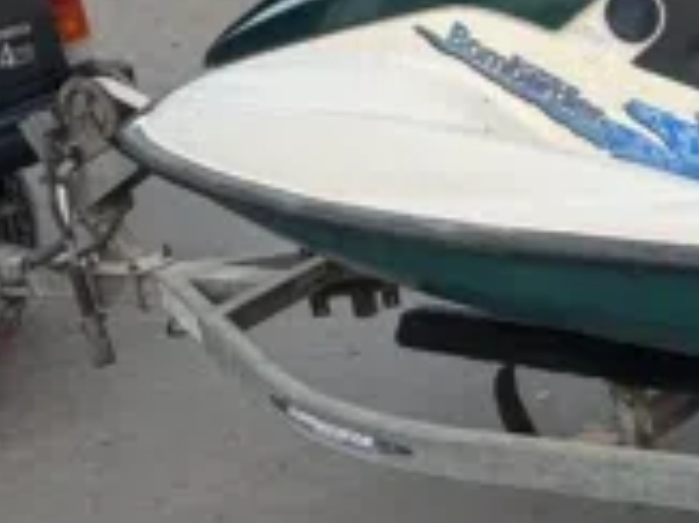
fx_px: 1110
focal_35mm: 55
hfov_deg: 26.3
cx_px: 1029
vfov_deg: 26.3
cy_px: 154
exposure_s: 1/325
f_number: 2.2
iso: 40
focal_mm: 2.22
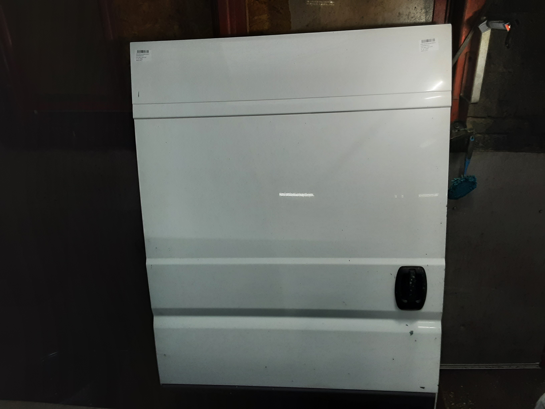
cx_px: 272
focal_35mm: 27
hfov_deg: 65.3
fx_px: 425
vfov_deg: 51.4
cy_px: 204
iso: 100
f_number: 1.9
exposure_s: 1/50
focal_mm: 2.91
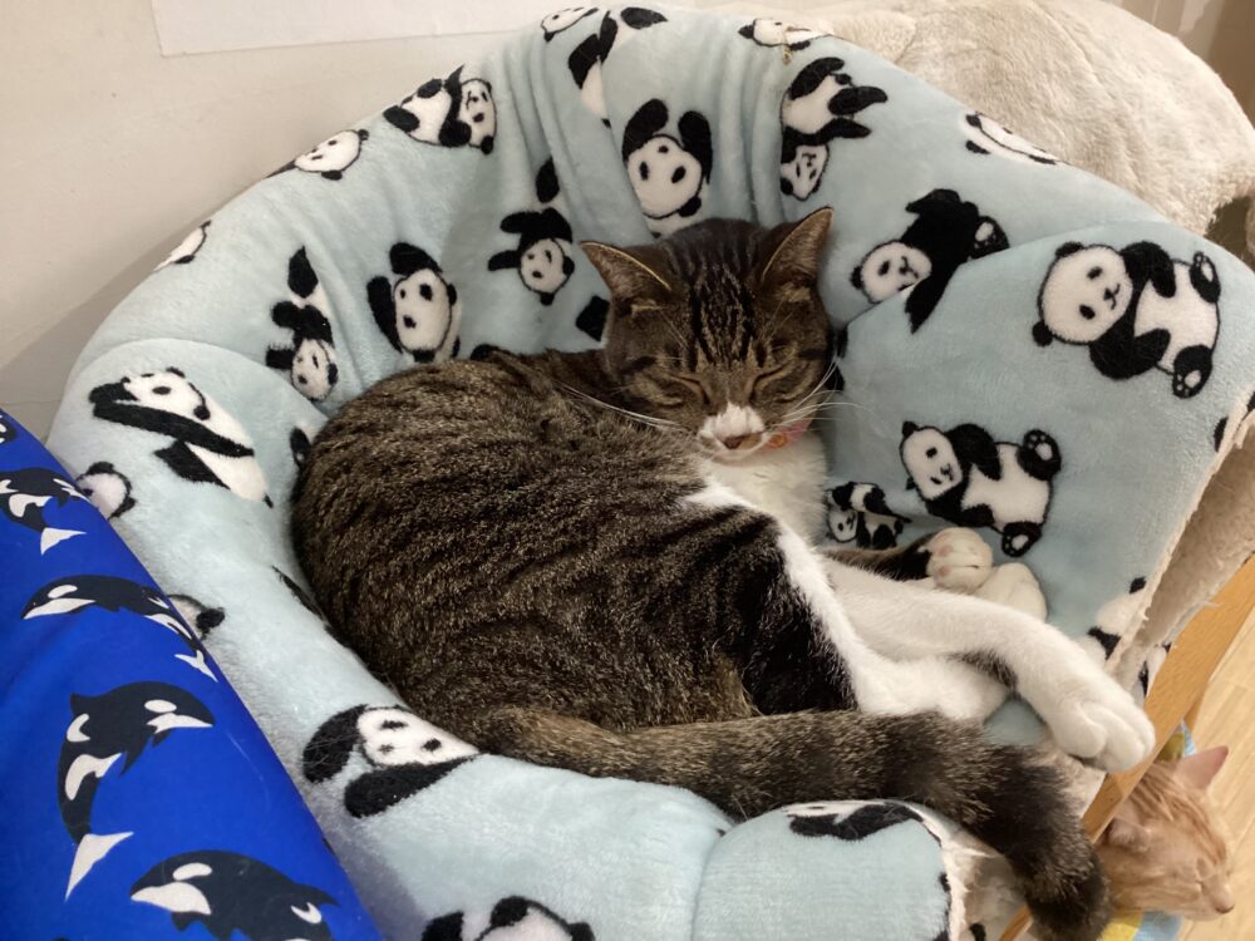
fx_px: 1124
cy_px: 470
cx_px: 628
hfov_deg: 58.4
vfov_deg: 45.4
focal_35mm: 31
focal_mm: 3.3
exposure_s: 1/60
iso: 320
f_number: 2.4
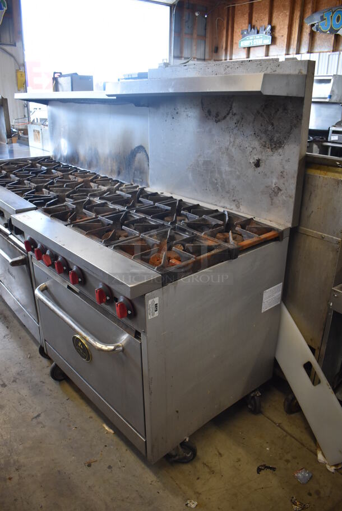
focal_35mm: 27
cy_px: 256
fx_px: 384
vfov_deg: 67.3
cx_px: 171
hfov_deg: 48.0
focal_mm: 18
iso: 900
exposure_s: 1/125
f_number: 3.5
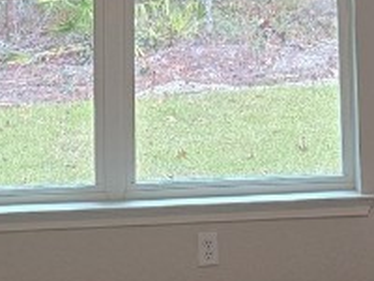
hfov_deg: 16.7
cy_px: -200
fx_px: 1275
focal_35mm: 118
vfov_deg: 11.7
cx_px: 217
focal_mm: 6.3
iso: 250
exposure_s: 1/120
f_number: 1.7
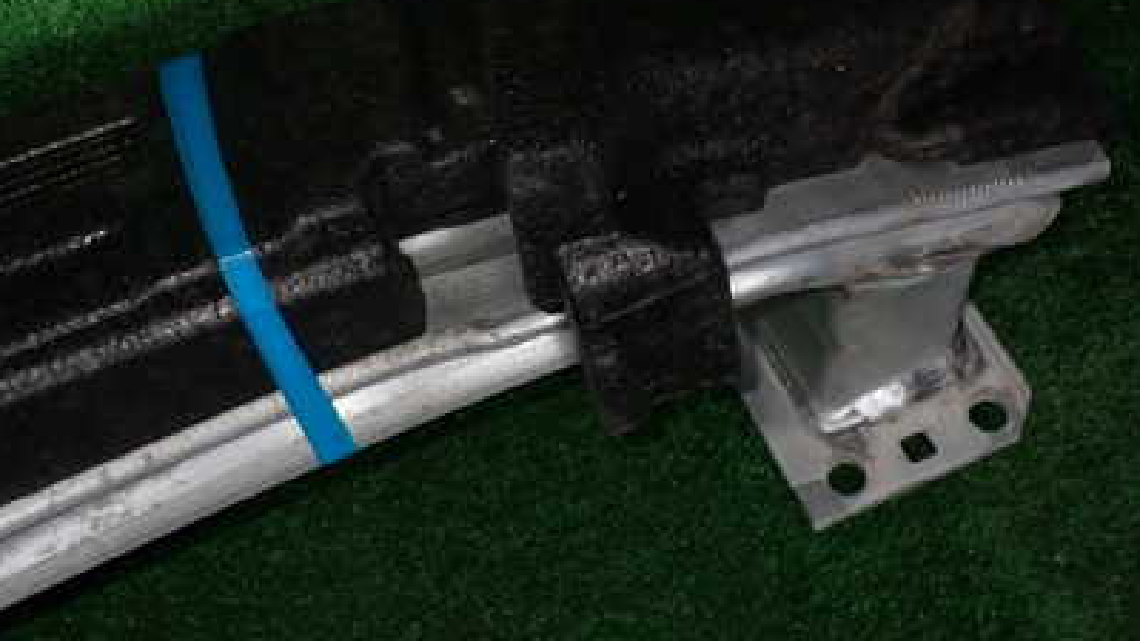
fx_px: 1481
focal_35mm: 49
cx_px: 433
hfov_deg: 41.8
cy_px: 142
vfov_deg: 24.1
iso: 100
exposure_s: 1/30
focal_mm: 5.4
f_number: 6.3
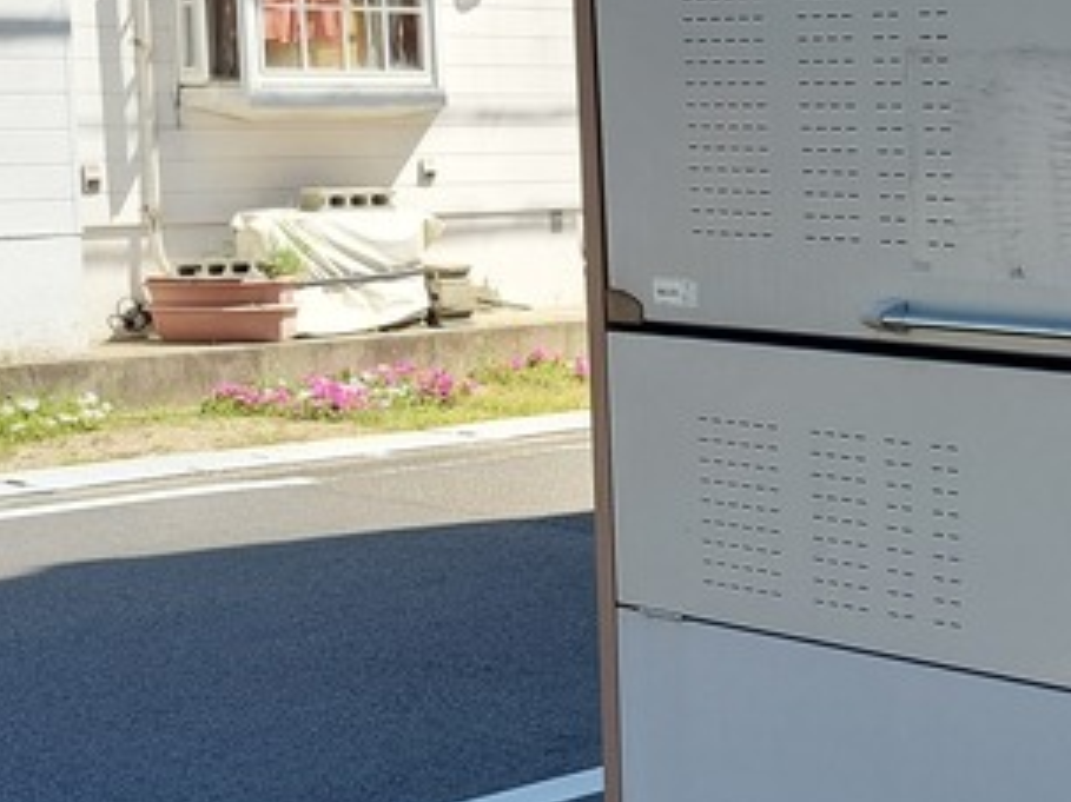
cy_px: 403
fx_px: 2350
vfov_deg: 19.4
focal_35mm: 76
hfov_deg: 23.1
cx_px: 1354
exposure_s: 1/347
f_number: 1.8
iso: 25
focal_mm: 5.23
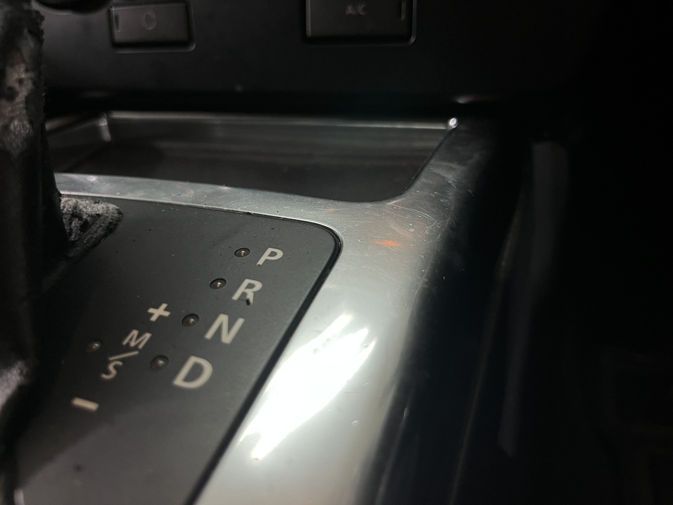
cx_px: 336
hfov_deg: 67.3
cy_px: 252
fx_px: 505
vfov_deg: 53.1
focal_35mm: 26
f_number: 1.6
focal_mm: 5.1
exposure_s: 1/50
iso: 250
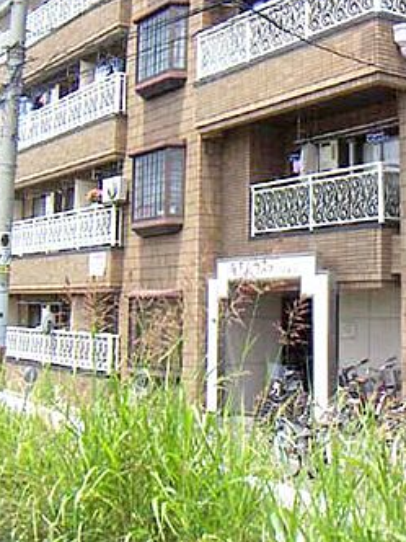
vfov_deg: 36.3
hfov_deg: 27.9
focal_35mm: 52
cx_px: 261
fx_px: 813
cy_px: 162
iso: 50
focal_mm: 4.7
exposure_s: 1/200
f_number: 6.7
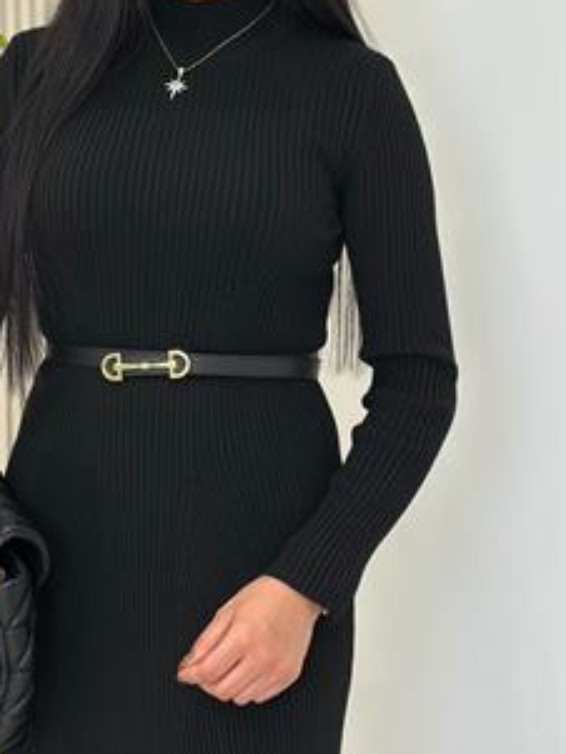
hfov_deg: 17.3
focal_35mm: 85
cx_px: 158
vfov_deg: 22.9
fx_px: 1852
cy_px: 277
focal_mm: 6.86
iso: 125
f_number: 1.78
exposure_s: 1/170
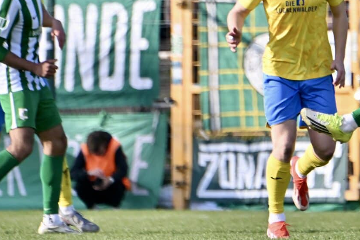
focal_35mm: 984
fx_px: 9837
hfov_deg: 2.1
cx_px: 389
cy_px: 61
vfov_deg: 1.4
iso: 360
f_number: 5.6
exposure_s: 1/1250
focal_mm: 400
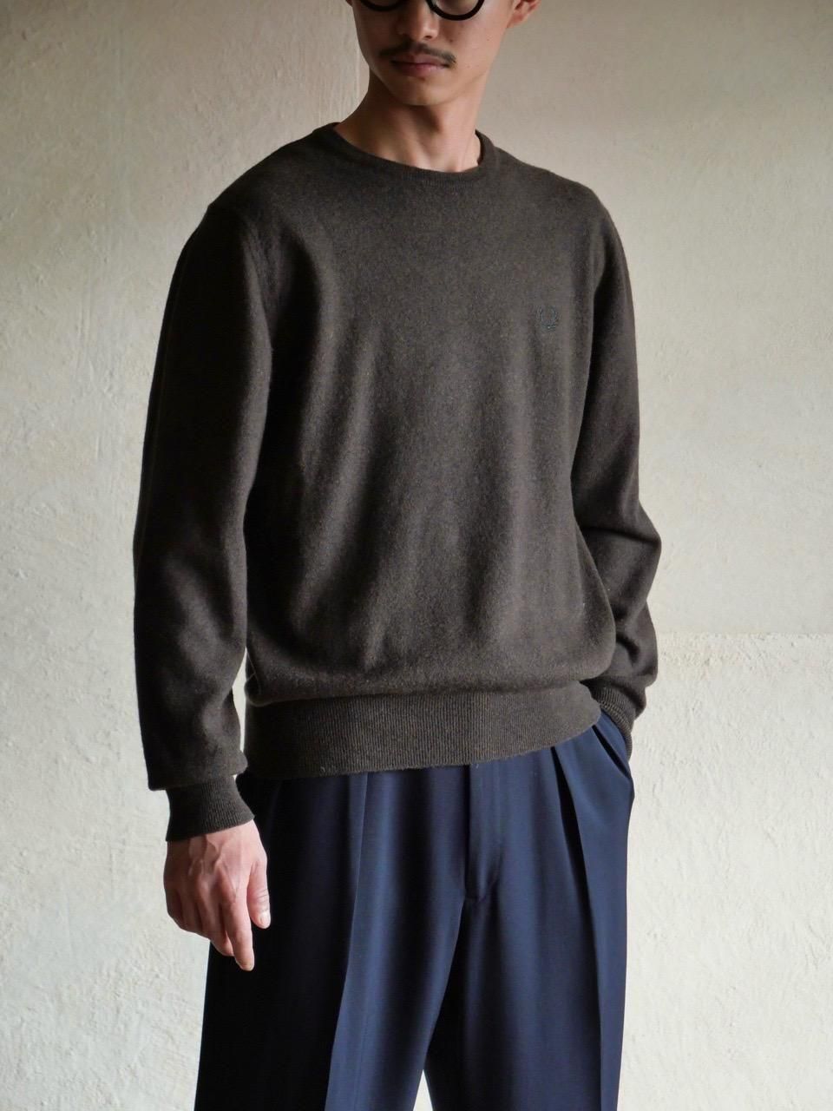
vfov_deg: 18.9
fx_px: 3337
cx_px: 416
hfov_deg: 14.2
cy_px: 556
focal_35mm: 104
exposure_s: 1/125
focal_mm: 52
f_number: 4
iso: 1600
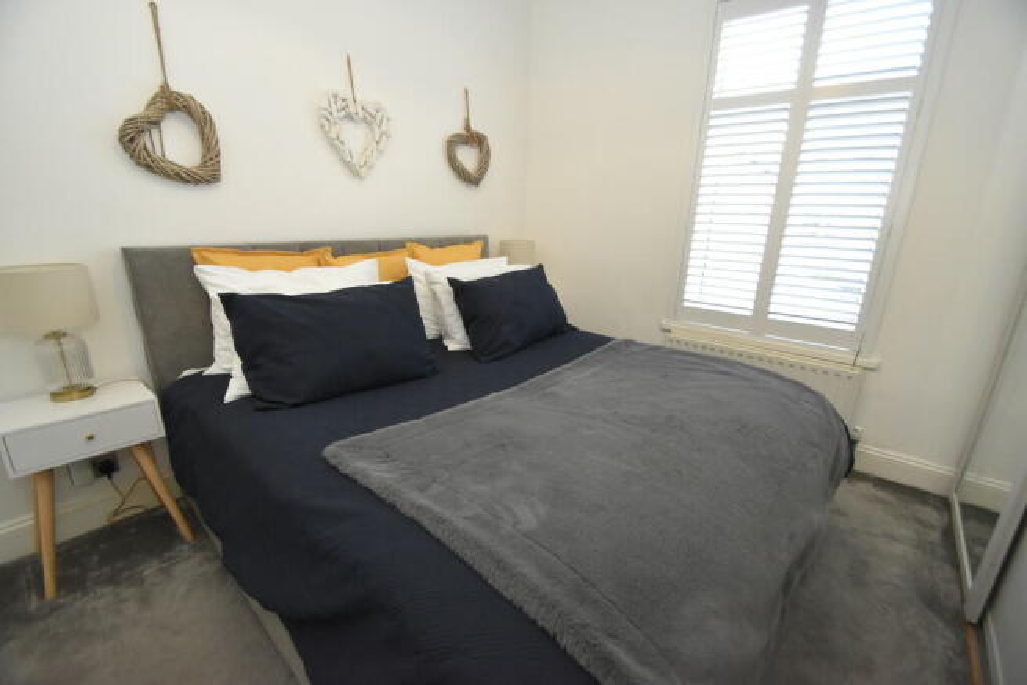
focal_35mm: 15
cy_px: 342
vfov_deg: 77.4
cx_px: 514
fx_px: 428
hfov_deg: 100.4
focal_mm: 10
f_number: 3.5
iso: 1250
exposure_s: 1/60
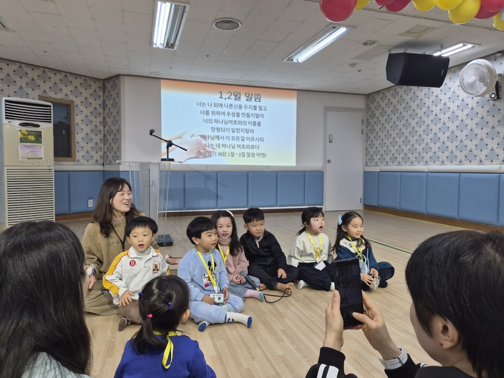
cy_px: 189
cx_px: 252
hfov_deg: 73.9
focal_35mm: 23
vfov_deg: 58.9
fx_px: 335
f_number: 1.8
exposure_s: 1/120
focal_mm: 5.4
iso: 50
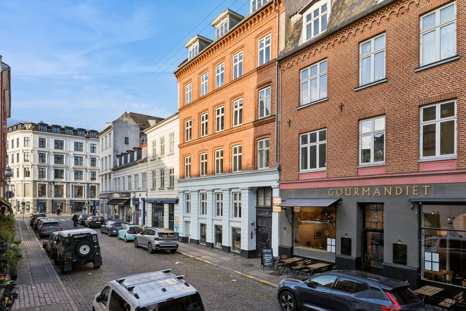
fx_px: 289
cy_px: 156
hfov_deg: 77.7
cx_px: 233
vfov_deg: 56.5
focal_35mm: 22
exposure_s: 1/1000
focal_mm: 14.9
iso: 400
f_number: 6.3
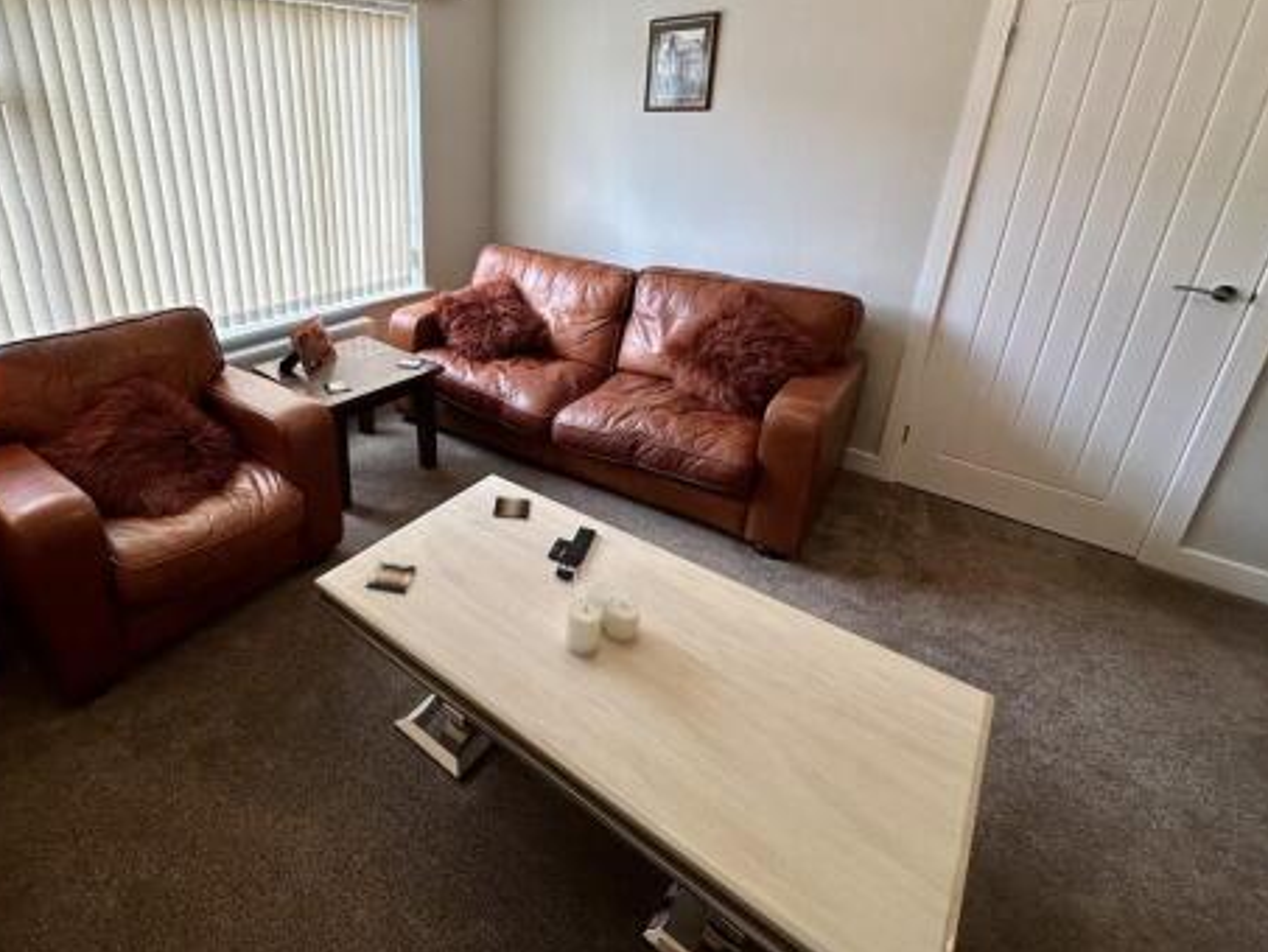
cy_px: 365
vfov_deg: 70.6
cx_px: 463
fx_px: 660
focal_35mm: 18
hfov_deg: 85.7
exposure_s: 1/100
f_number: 2.2
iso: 125
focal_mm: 2.22
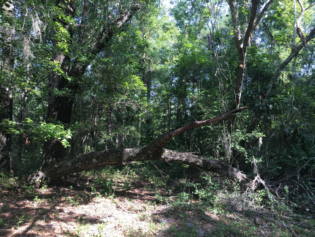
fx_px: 264
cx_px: 158
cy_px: 118
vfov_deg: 48.2
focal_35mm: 29
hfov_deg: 61.7
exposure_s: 1/120
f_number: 2.2
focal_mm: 4.15
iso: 25
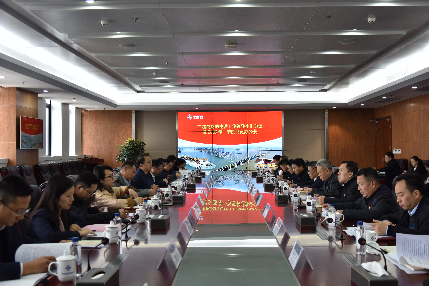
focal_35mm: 38
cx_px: 214
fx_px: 453
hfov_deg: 50.7
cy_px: 143
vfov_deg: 35.1
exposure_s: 1/60
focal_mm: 38
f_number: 4.5
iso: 400
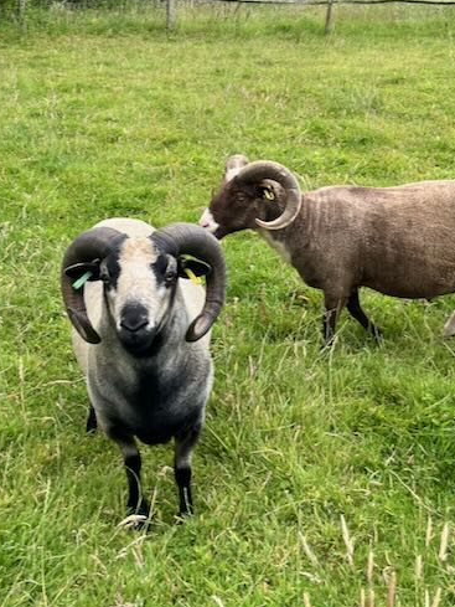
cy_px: 307
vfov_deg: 53.9
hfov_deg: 41.5
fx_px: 596
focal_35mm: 34
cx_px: 285
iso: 50
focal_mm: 5.1
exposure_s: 1/967
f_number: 1.6
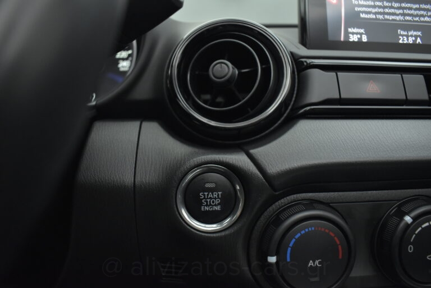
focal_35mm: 27
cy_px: 144
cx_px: 216
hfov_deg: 67.4
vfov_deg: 48.0
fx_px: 323
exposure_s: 1/100
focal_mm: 18
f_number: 3.5
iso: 1600
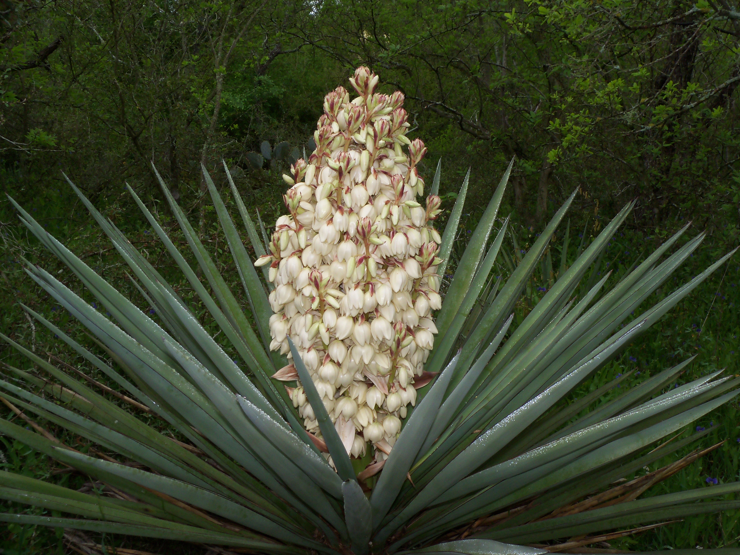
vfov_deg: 40.7
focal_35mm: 35
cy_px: 278
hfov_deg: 52.6
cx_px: 370
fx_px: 748
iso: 100
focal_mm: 6.2
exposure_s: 1/60
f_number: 8.3
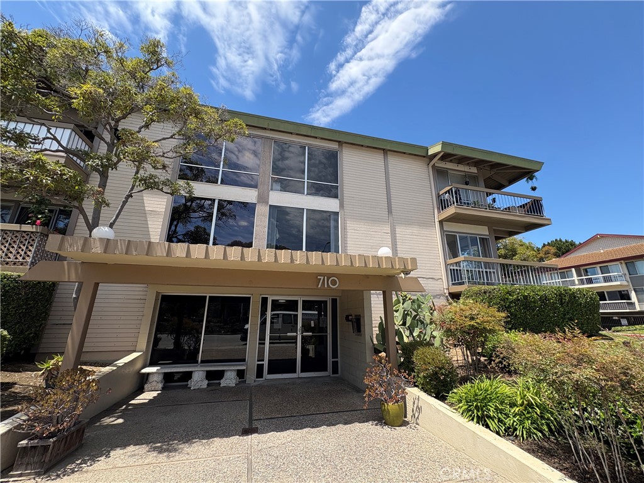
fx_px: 260
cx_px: 322
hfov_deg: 102.1
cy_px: 242
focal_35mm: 14
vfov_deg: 85.7
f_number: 2.2
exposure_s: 1/868
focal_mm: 2.22
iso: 50
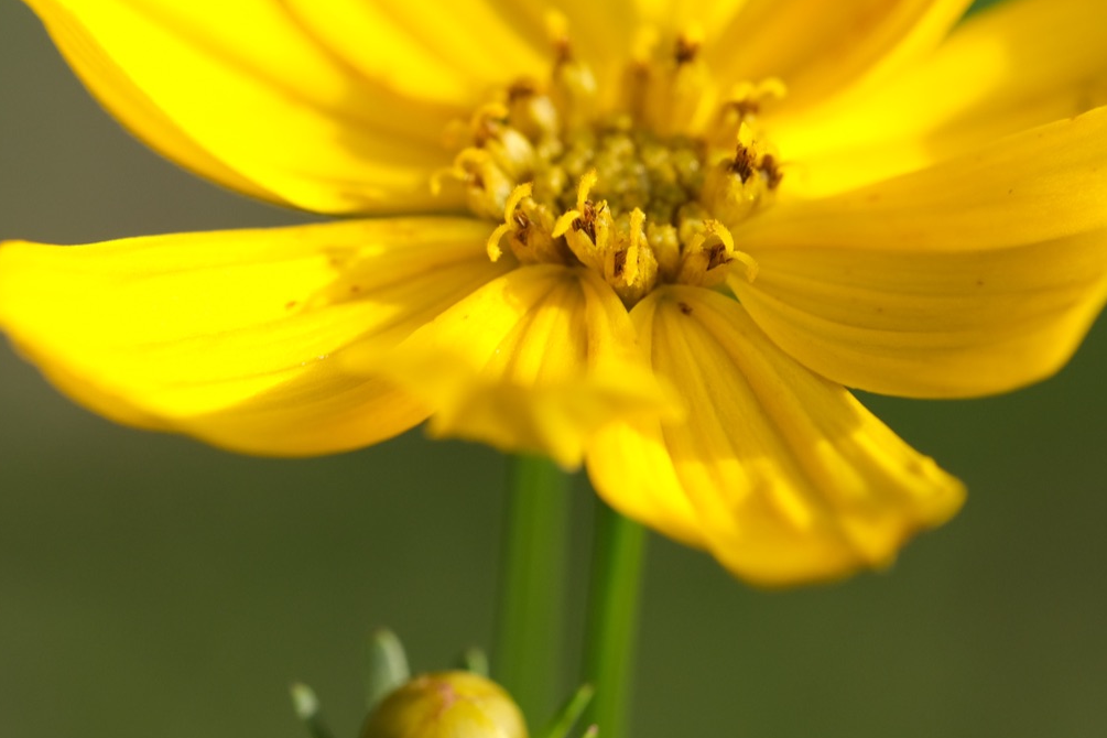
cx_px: 496
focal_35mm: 191
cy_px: 161
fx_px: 5873
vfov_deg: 7.2
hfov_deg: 10.8
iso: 500
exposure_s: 1/1000
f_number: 5.6
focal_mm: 80
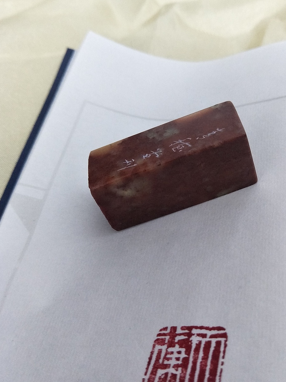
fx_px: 374
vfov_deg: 53.8
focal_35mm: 34
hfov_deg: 41.4
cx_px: 185
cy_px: 216
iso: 393
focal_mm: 4.1
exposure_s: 1/20
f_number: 1.7
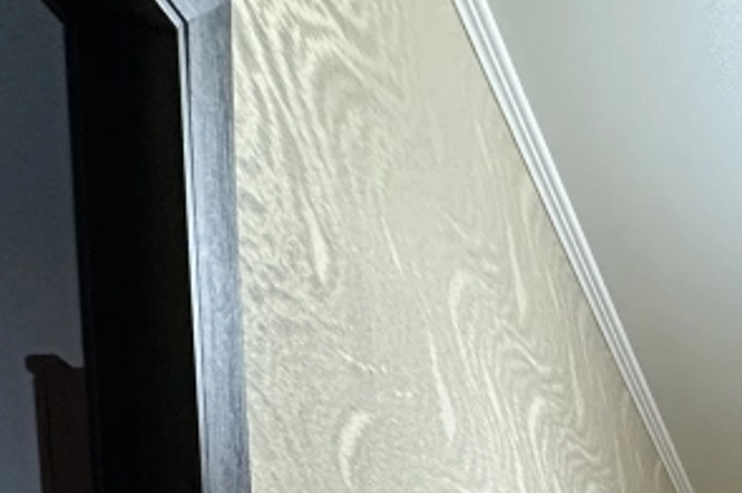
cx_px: 931
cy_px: 1090
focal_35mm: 62
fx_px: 1276
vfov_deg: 15.4
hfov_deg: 27.7
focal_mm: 2.22
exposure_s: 1/50
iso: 320
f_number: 2.2
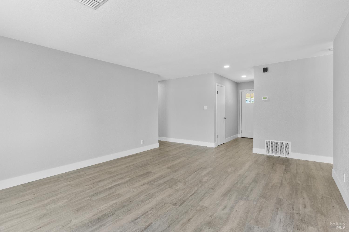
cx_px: 174
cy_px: 116
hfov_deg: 93.3
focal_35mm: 17
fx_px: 165
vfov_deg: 70.4
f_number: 9
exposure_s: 1/8
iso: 200
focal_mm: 17
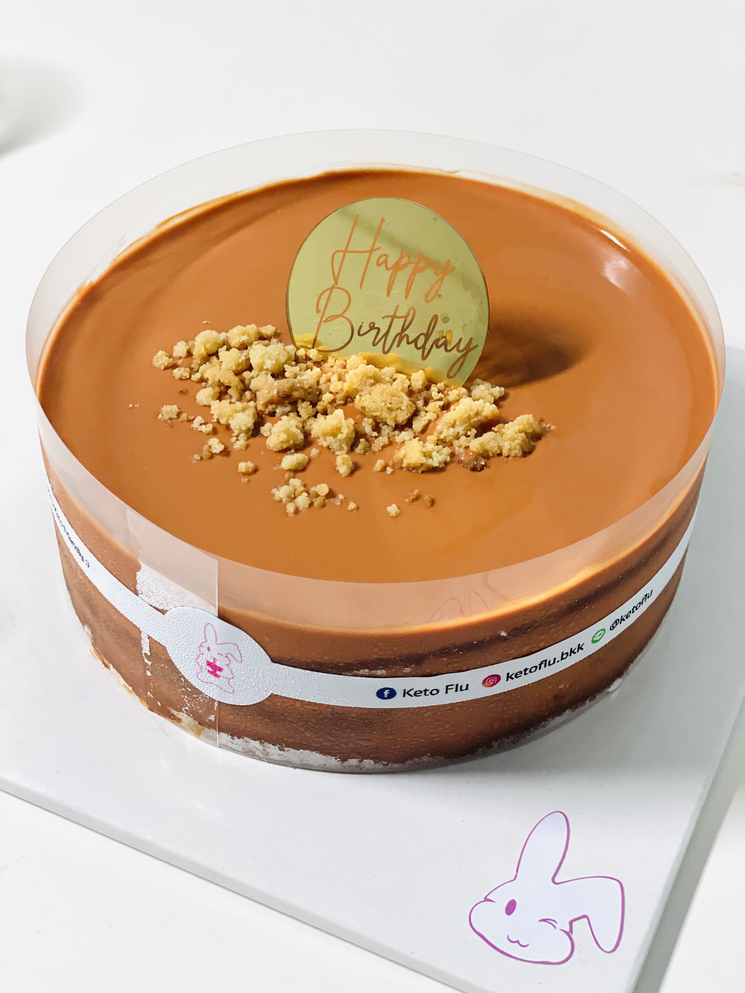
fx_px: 1492
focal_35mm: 52
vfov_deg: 36.8
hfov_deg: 28.0
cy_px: 496
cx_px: 372
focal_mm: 6
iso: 250
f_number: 2
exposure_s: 1/33
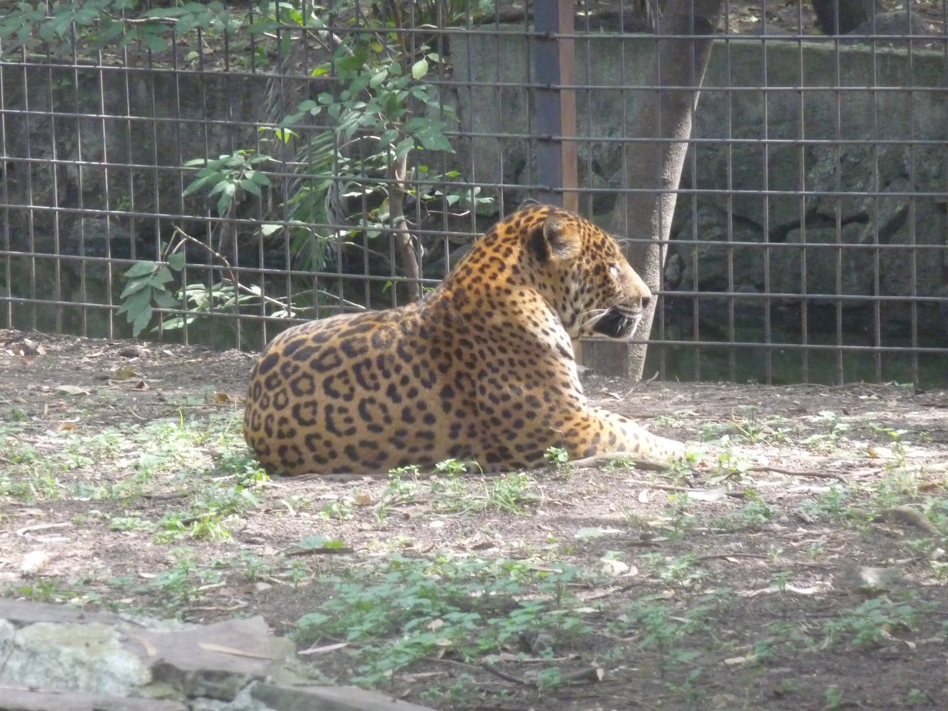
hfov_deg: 7.1
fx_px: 7668
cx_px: 474
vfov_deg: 5.3
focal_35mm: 280
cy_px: 356
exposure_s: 1/125
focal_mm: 47
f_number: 4.9
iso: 800
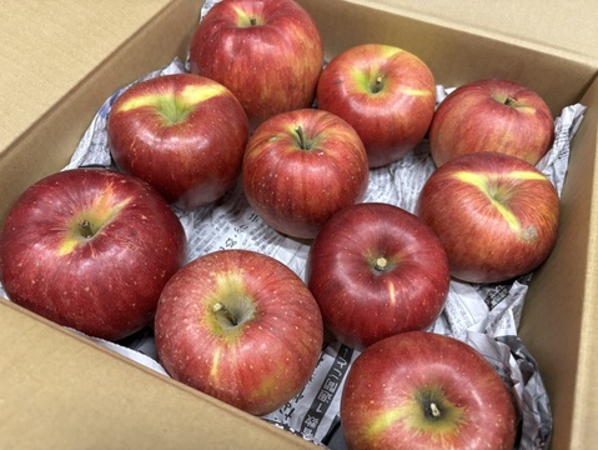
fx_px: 449
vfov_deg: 53.1
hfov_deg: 67.3
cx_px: 299
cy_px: 225
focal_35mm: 26
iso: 250
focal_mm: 5.96
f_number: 1.6
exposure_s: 1/60
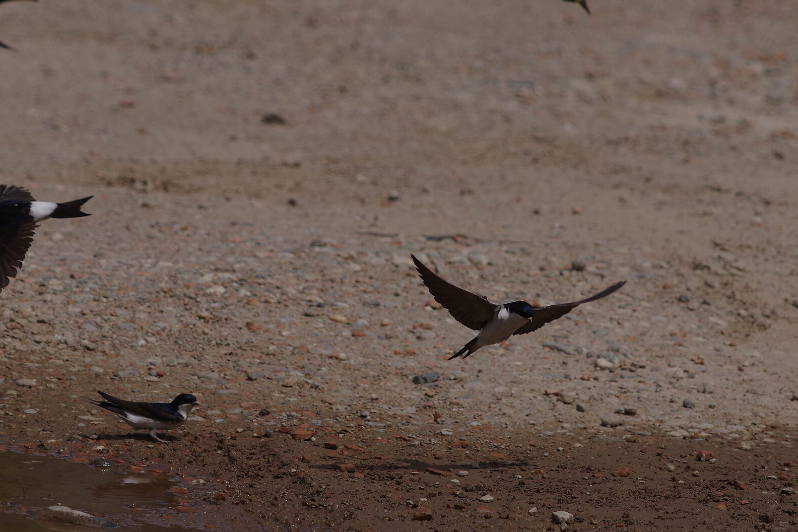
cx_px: 308
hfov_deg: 6.8
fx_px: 6716
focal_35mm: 303
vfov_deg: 4.5
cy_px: 193
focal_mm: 200
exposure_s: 1/3200
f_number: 5
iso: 125
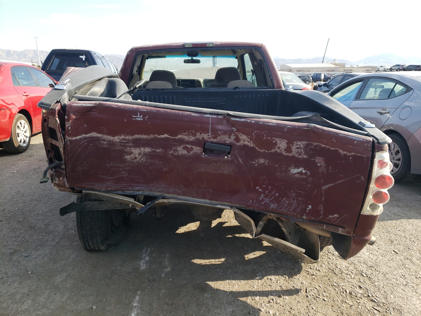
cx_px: 210
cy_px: 158
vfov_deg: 53.1
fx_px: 316
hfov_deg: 67.3
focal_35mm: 26
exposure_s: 1/833
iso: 50
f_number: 1.5
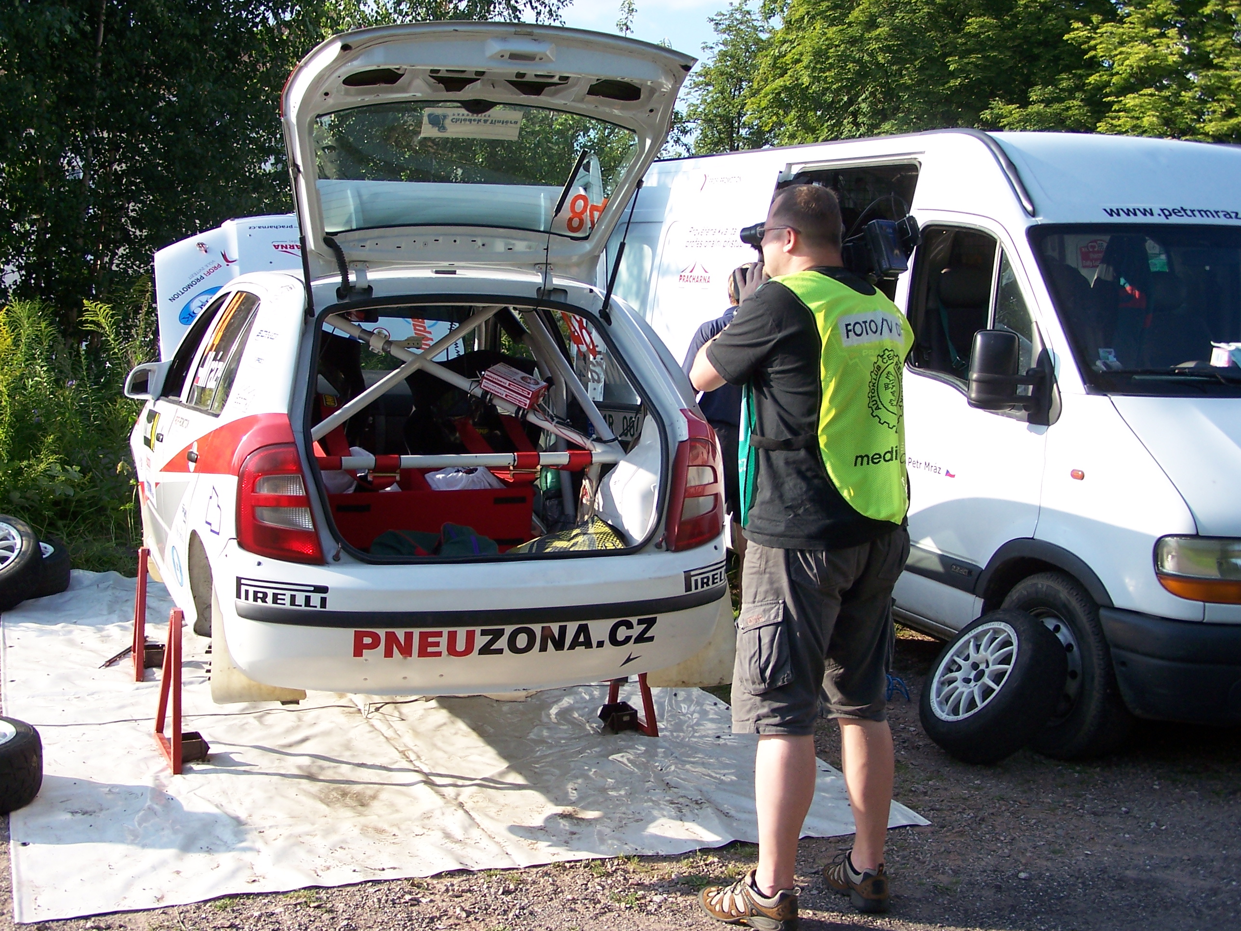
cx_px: 620
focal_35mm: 48
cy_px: 466
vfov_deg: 30.3
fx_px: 1721
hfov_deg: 39.7
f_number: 3
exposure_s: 1/400
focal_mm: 8
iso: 80
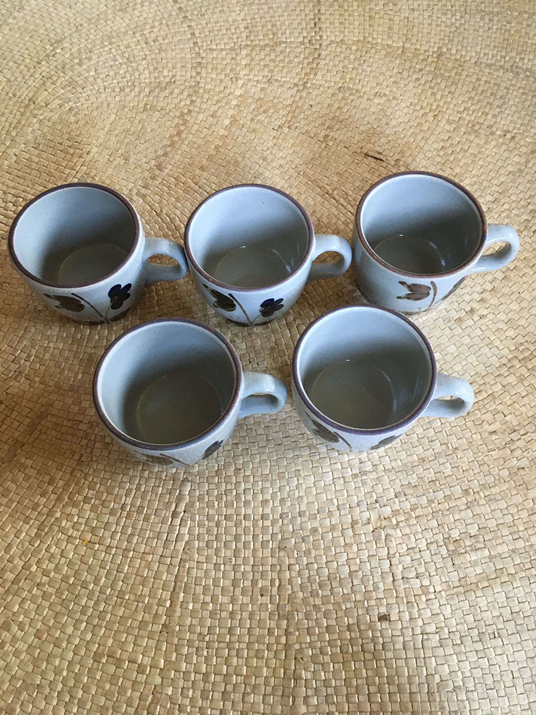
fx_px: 599
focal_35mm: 29
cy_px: 358
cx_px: 268
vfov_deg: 61.7
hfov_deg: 48.2
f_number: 2.2
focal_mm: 4.15
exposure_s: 1/25
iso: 200
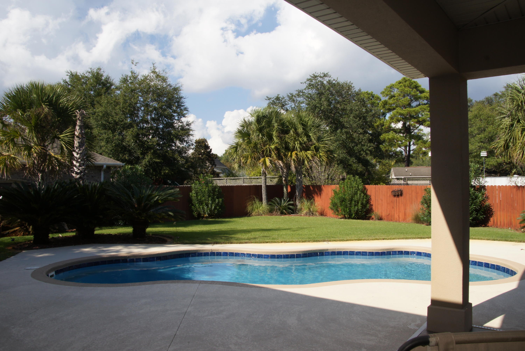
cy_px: 176
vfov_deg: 48.0
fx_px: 394
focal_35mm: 27
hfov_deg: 67.4
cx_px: 262
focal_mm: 18
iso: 200
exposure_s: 1/160
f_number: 14
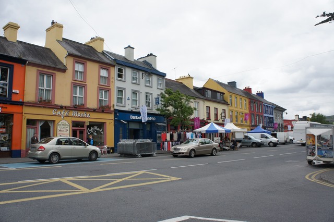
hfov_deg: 67.4
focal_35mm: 27
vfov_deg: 47.9
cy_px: 111
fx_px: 250
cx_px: 167
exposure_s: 1/320
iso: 200
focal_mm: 18
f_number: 7.1
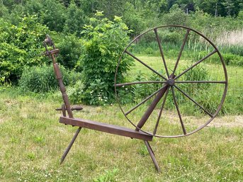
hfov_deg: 36.8
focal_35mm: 52
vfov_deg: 28.0
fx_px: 365
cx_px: 122
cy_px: 91
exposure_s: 1/329
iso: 20
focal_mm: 6
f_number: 2
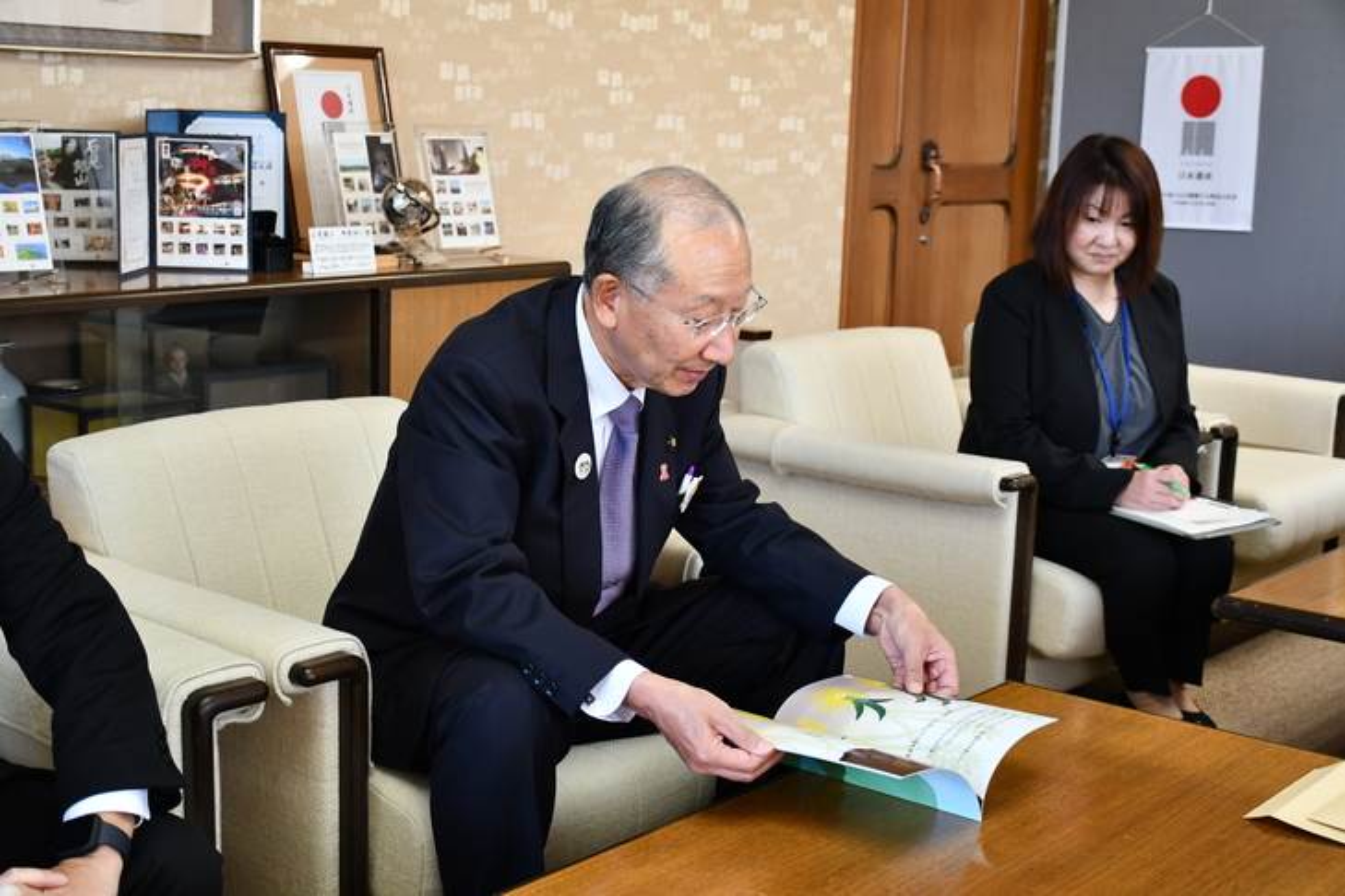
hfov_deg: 38.9
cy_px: 448
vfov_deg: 26.5
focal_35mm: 51
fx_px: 1905
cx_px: 672
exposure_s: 1/125
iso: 1000
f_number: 4.2
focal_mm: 34
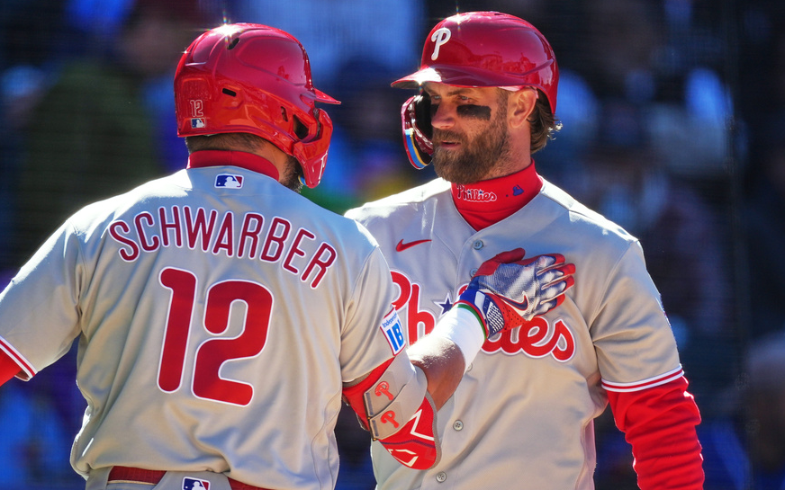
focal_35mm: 1078
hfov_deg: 2.0
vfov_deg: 1.2
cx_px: 347
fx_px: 23063
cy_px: 208
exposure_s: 1/1250
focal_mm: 600
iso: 250
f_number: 4
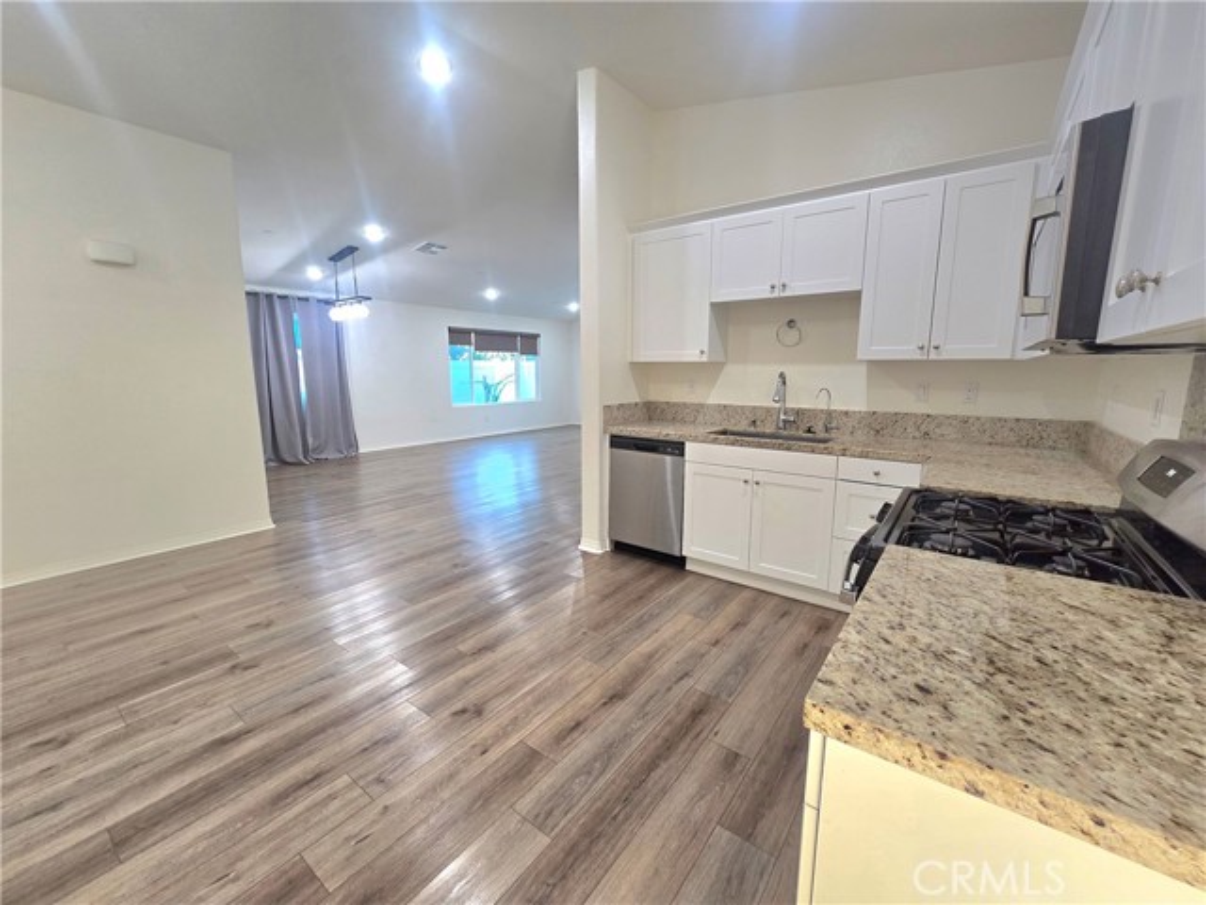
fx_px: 453
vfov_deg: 89.9
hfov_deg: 106.2
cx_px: 603
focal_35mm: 13
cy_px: 452
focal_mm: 2.2
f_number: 2.2
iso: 160
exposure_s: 1/60.2
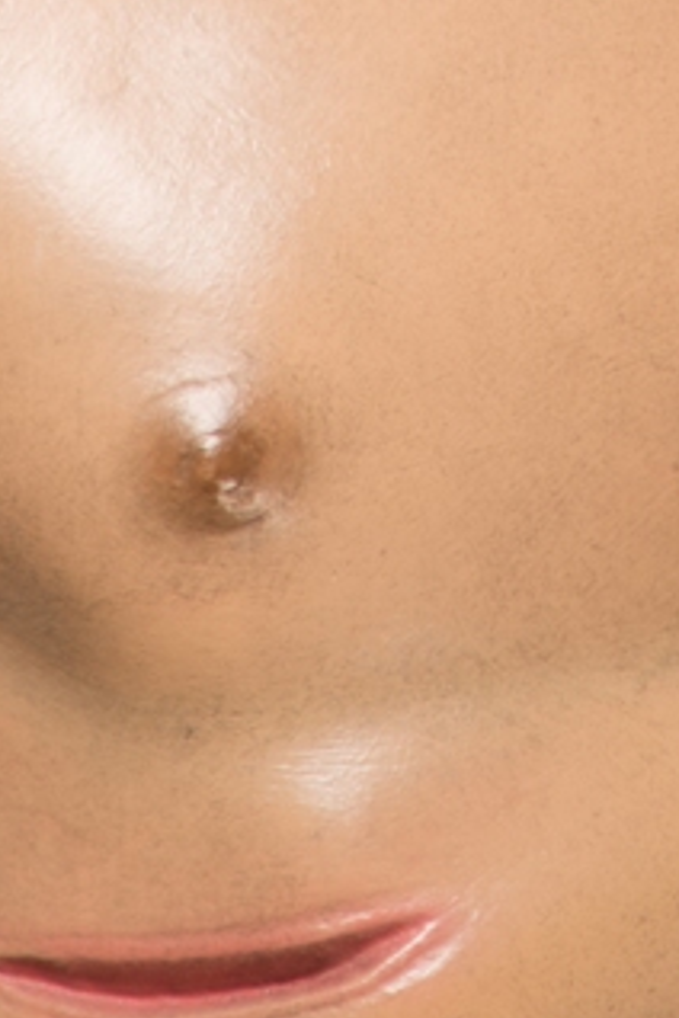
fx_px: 48149
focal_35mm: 1702
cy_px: -1167
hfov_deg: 0.8
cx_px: 645
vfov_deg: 1.2
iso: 100
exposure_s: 1/1.25
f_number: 7.1
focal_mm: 300
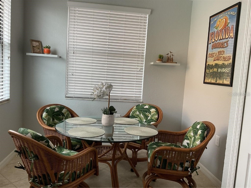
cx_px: 126
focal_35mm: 29
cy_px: 94
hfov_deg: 61.7
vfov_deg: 48.2
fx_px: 210
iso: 40
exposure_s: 1/60
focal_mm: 3
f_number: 1.8
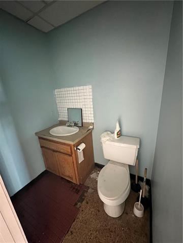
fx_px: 92
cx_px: 92
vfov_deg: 106.2
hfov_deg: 89.9
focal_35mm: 13
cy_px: 122
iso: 1000
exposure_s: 1/40
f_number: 1.8
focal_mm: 1.57
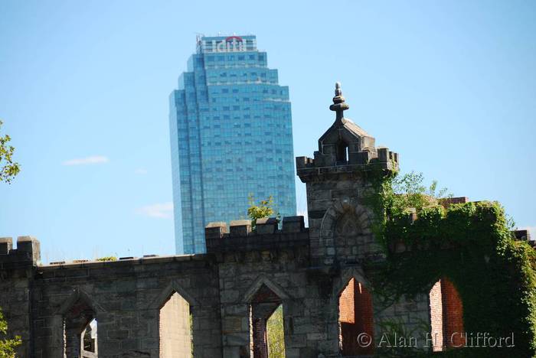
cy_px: 179
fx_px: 3353
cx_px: 268
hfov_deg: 9.1
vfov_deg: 6.1
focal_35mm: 225
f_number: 5.6
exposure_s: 1/250
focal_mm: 150
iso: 100
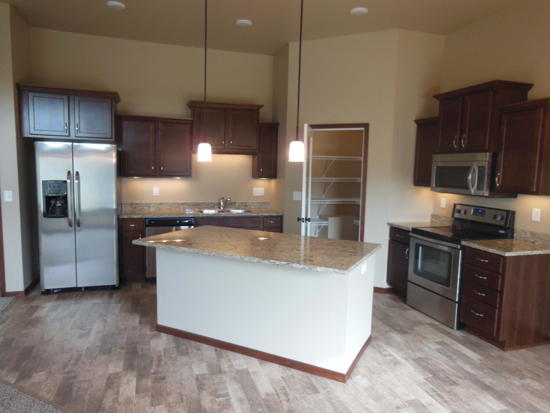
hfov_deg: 69.4
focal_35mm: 25
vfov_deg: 54.9
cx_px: 275
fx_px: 397
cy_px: 206
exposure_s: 1/30
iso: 125
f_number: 3.5
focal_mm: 4.5
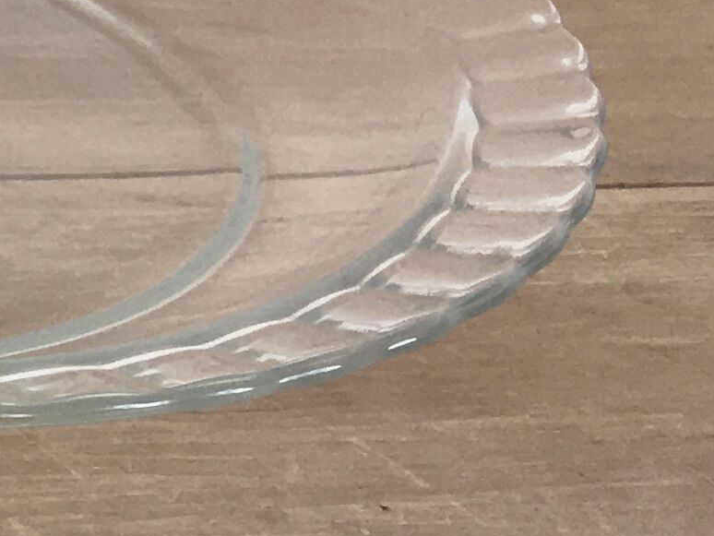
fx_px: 3116
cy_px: -161
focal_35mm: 151
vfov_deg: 9.7
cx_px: -1137
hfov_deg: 10.7
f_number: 2.2
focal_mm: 4.15
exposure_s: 1/100
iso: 32
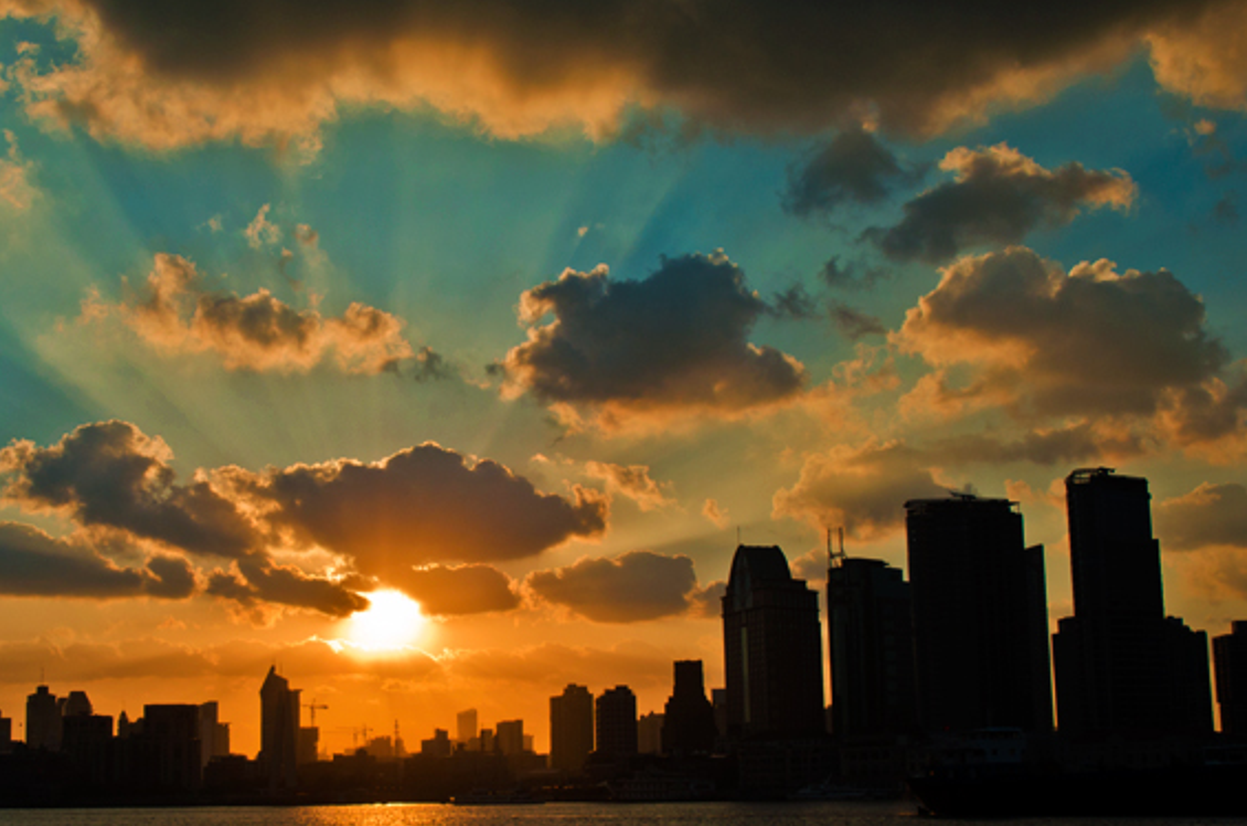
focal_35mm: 51
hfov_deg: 38.7
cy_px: 517
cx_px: 470
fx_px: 1763
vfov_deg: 26.3
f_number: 8
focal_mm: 24
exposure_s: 1/800
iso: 100
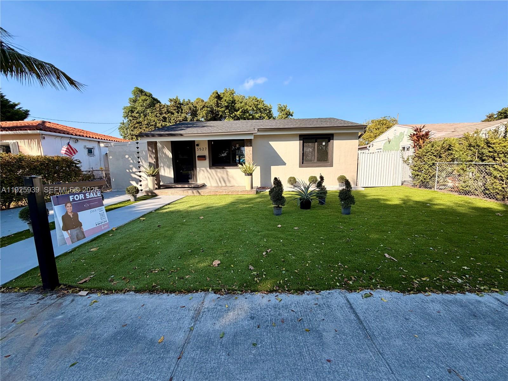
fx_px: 205
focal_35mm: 14
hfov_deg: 102.1
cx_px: 254
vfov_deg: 85.7
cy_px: 190
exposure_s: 1/770
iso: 32
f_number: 2.2
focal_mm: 2.22
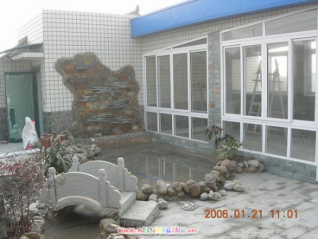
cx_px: 159
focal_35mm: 38
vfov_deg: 37.7
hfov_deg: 49.0
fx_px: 349
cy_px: 120
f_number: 4.8
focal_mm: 7.8
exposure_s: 1/155
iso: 64
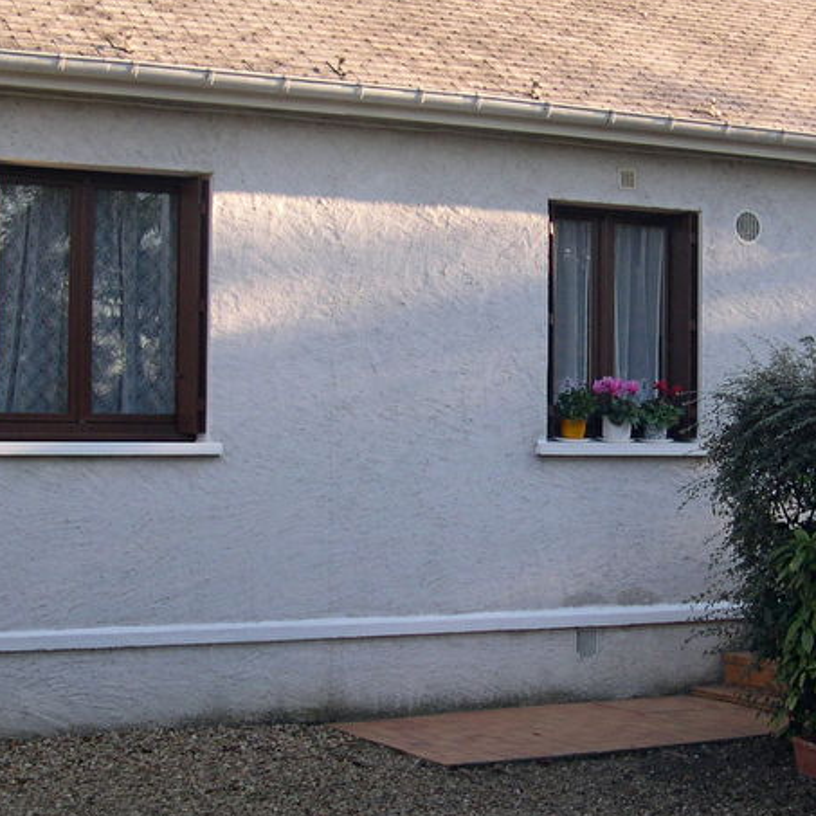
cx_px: 587
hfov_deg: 24.4
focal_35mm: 70
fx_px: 1867
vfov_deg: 24.7
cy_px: 420
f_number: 2.7
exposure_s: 1/220
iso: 100
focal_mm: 7.5
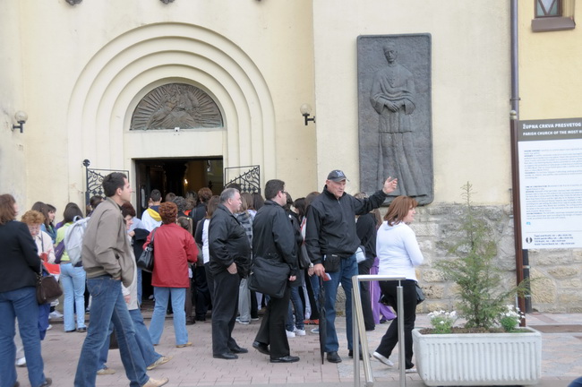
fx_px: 848
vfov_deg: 25.7
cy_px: 194
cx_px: 291
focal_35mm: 52
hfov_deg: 37.9
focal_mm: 35
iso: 200
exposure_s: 1/100
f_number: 5
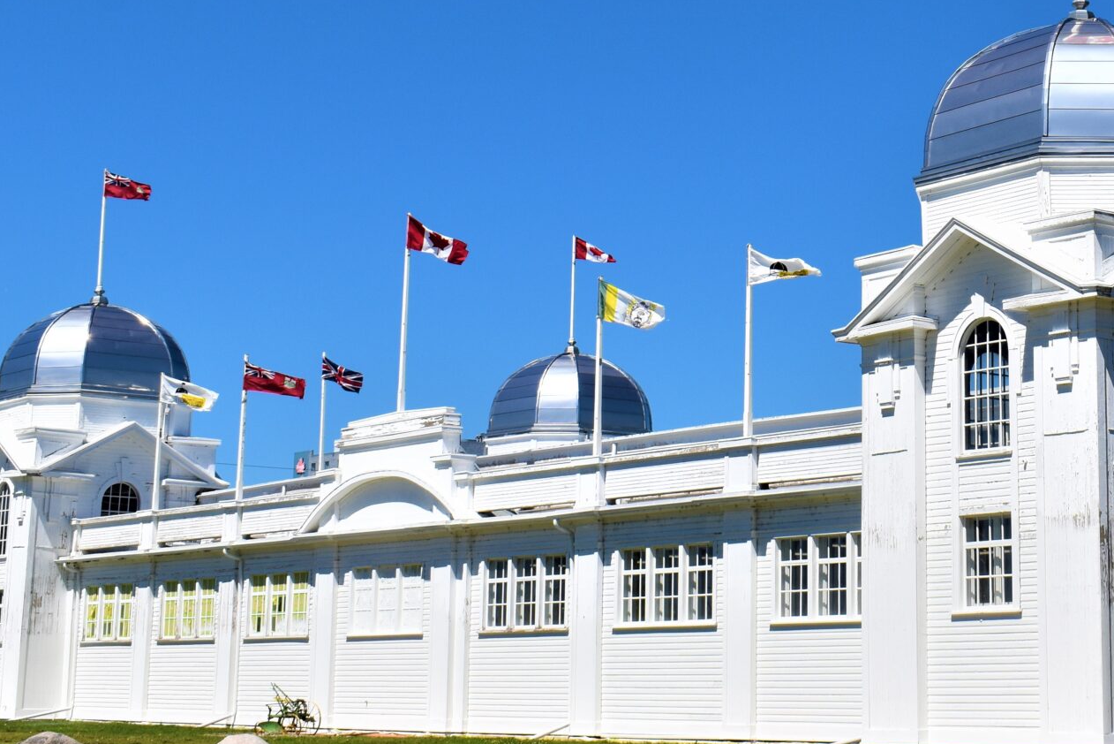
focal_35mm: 73
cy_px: 150
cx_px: 903
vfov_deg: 18.5
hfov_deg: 27.1
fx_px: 2259
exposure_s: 1/640
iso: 200
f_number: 13
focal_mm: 24
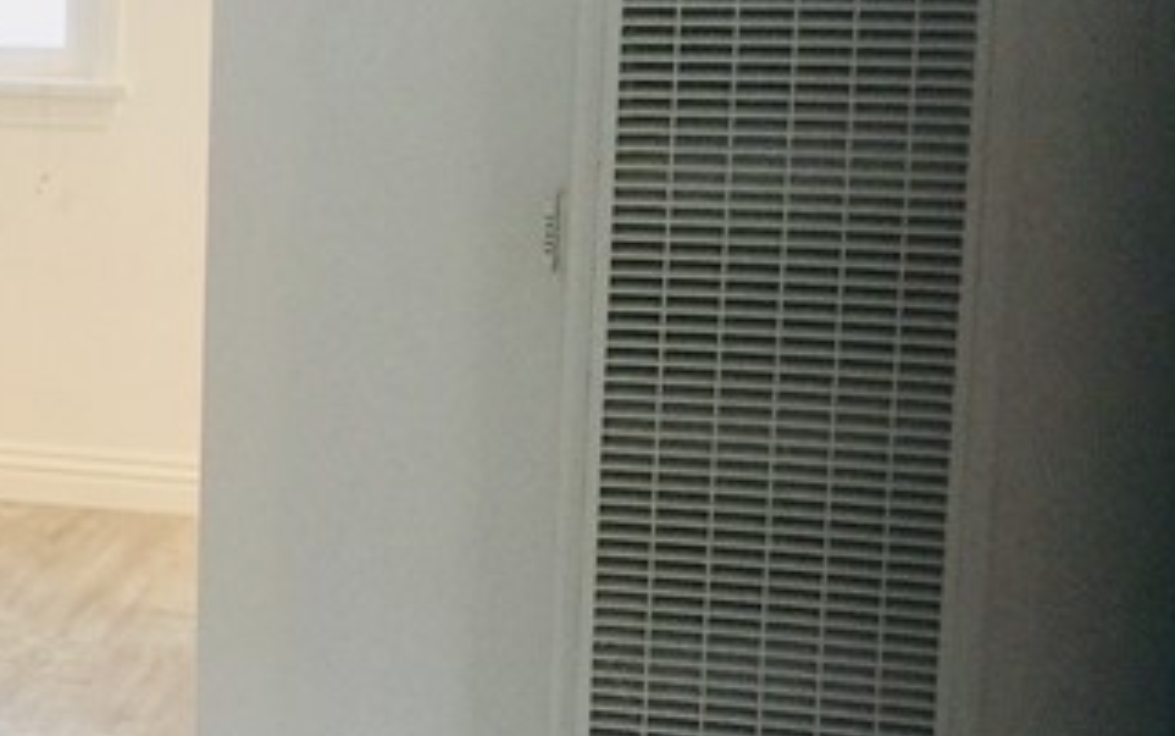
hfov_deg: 18.8
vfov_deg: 13.4
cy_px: 311
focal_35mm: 98
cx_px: -553
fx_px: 3140
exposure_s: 1/15
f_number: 2.2
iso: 50
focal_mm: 4.15
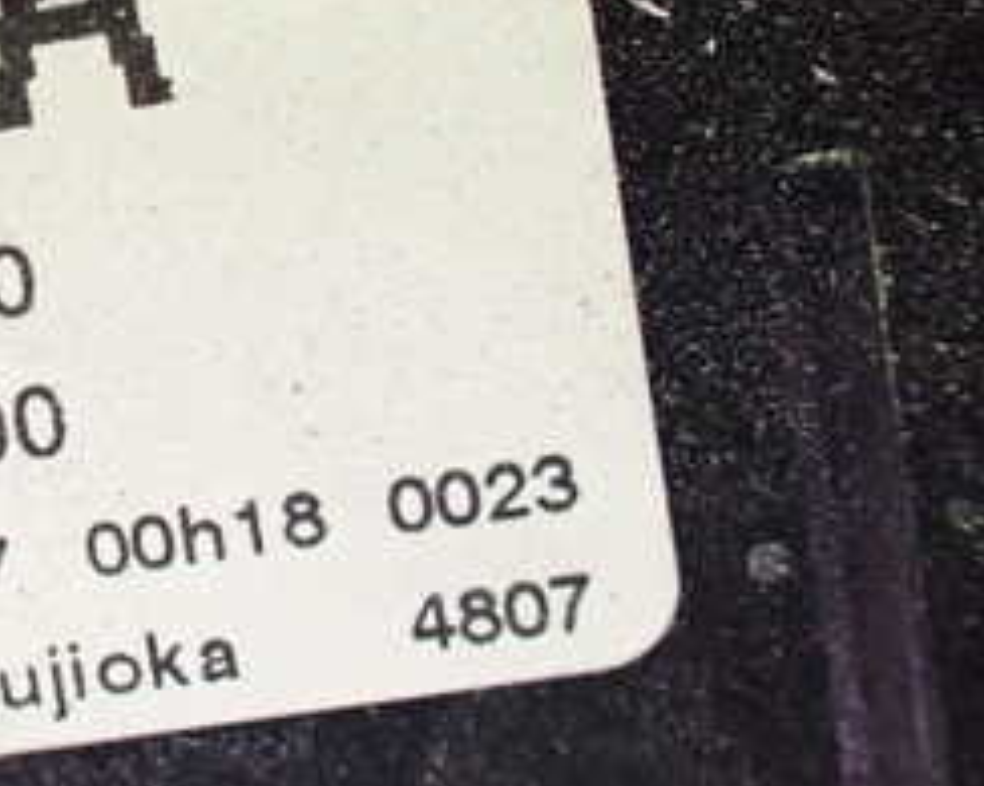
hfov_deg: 24.9
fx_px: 2096
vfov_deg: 21.1
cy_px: 210
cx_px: -52
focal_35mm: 72
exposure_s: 1/30
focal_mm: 5.4
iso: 1000
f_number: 2.3
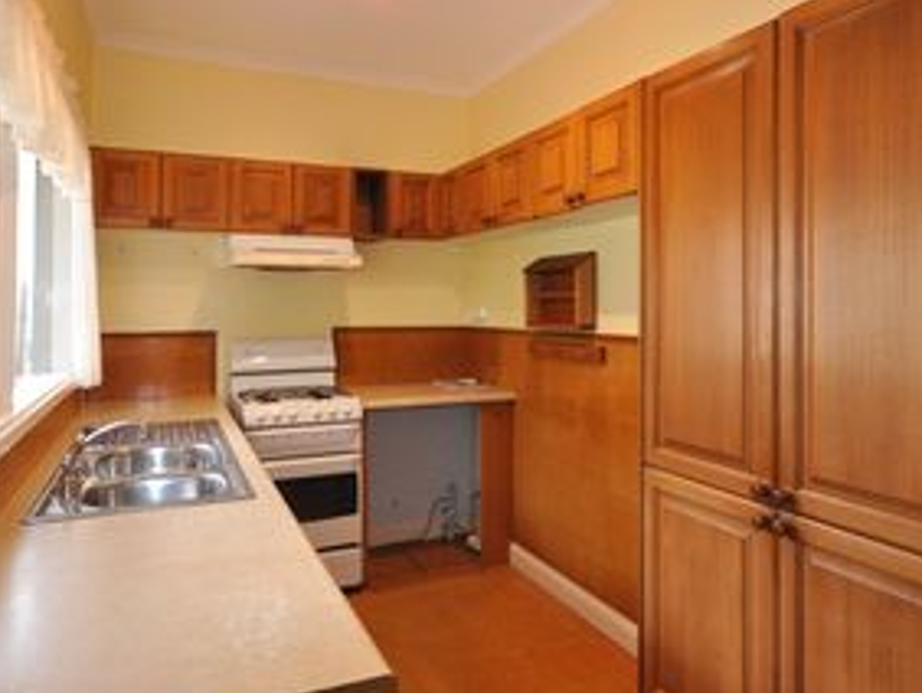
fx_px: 640
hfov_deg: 71.5
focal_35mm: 24
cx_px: 464
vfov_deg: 56.7
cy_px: 296
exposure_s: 1/125
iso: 800
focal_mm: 10
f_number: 4
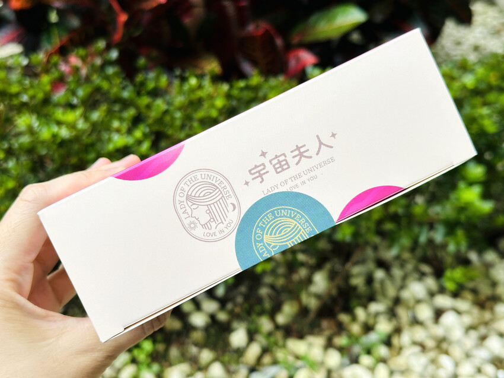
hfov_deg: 39.7
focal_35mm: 48
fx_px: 699
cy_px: 189
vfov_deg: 30.3
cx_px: 252
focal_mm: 6.86
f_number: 1.78
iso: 64
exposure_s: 1/376
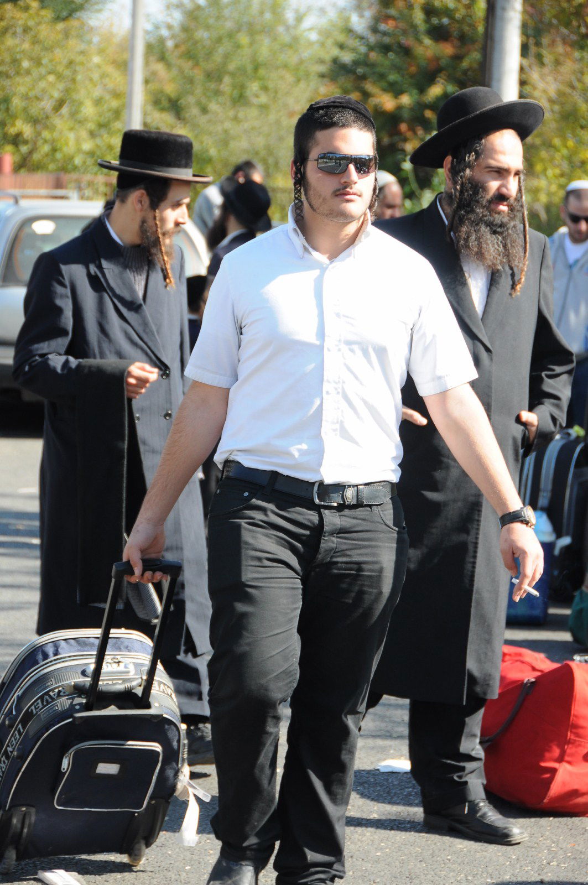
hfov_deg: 10.1
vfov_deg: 15.2
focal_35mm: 135
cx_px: 294
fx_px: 3315
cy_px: 442
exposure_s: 1/400
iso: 320
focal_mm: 90
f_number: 5.3
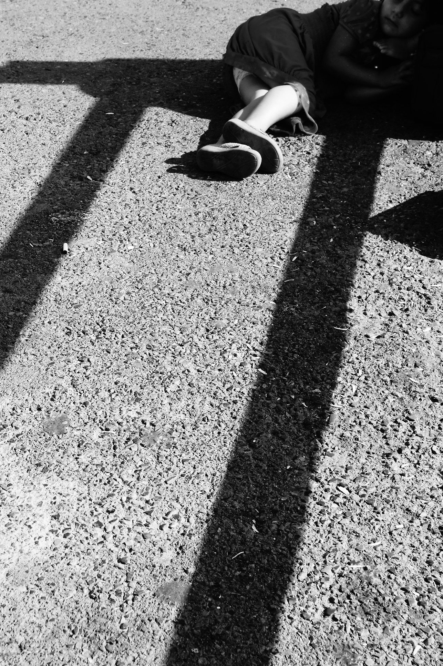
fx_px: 1342
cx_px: 197
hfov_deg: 18.7
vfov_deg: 27.8
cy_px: 379
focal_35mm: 73
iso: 200
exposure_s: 1/200
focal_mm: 39
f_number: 8
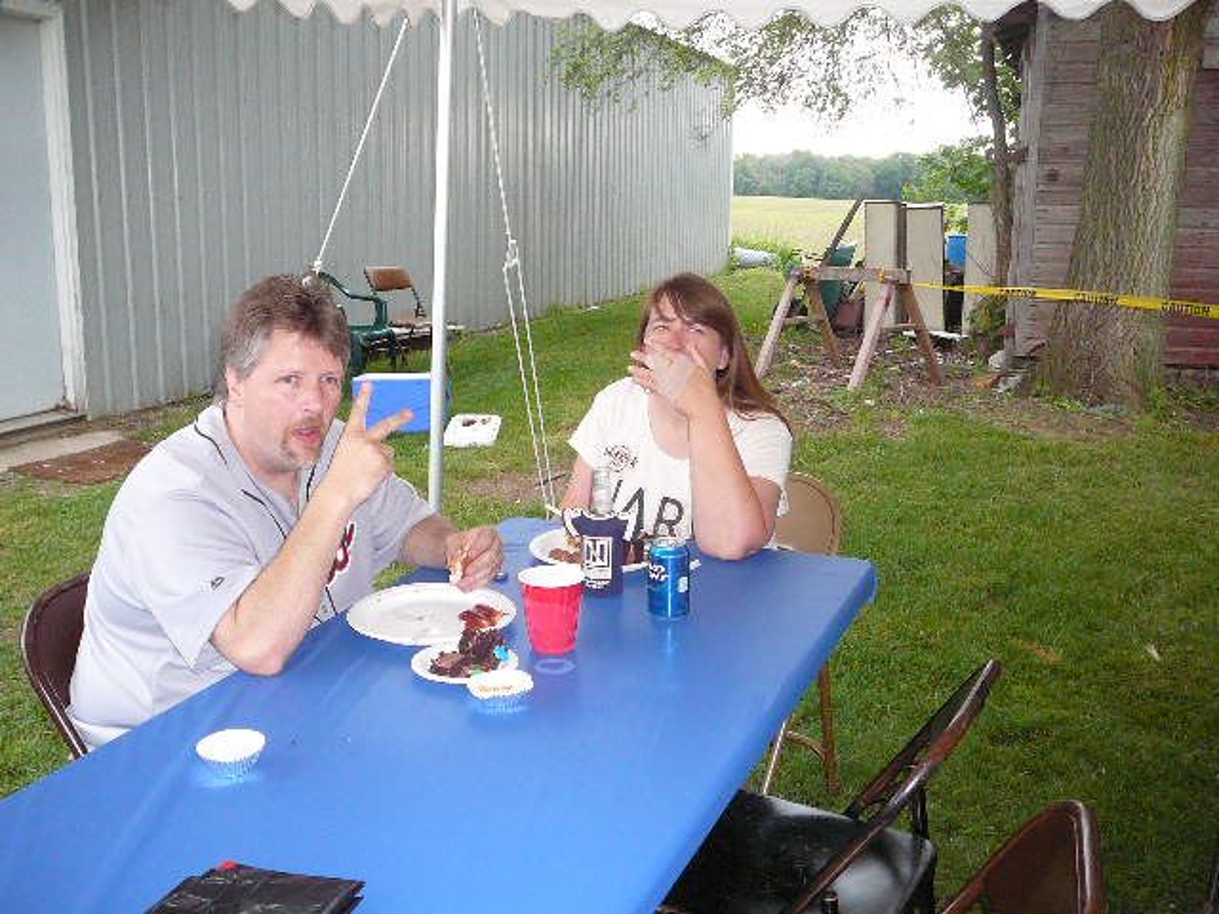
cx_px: 610
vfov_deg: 40.7
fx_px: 1233
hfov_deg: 52.6
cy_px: 457
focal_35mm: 35
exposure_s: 1/30
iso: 320
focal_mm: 5.2
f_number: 2.8
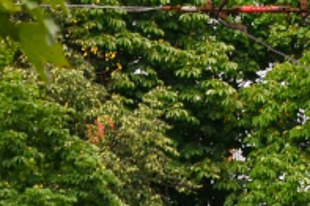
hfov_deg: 3.0
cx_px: 754
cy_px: 301
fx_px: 5954
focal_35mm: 692
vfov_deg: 2.0
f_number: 5.3
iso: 100
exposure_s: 1/250
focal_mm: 70
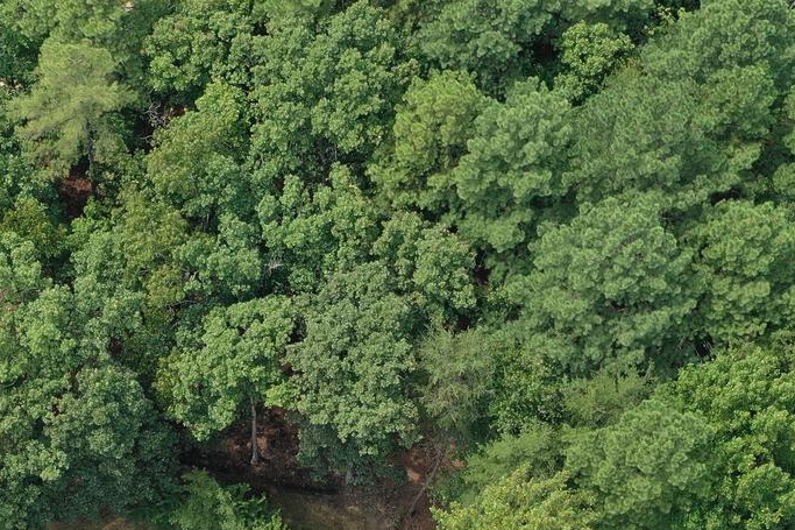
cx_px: 227
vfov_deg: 15.1
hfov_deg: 24.0
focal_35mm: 84
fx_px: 1854
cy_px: 778
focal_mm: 10.26
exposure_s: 1/200
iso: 100
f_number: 5
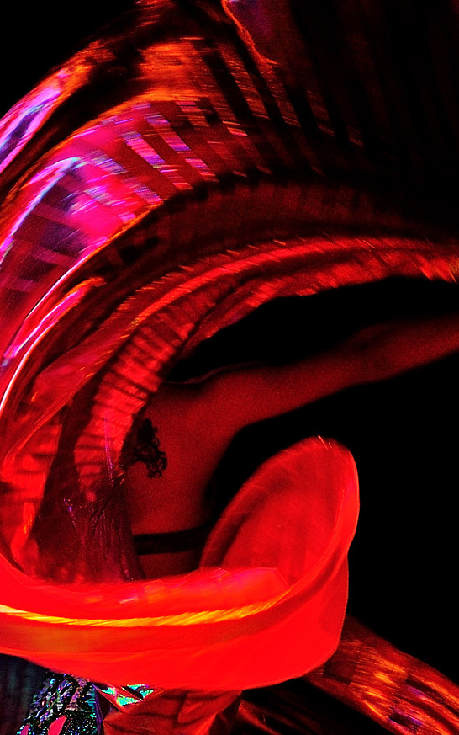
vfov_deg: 12.4
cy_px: 483
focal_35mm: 168
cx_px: 111
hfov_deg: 7.8
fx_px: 3361
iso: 1100
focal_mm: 60
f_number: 4
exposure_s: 1/160
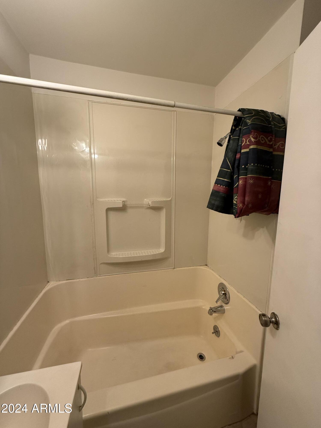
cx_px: 160
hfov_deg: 85.7
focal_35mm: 14
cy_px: 214
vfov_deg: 102.1
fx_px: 173
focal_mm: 2.22
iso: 160
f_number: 2.2
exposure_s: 1/120
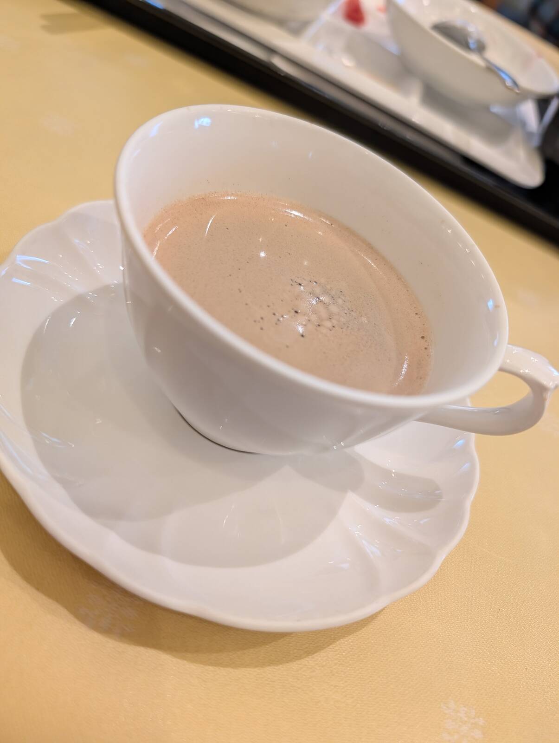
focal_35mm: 24
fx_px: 515
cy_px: 372
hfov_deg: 56.9
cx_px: 280
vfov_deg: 71.5
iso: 297
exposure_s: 1/100
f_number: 1.68
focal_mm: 6.9
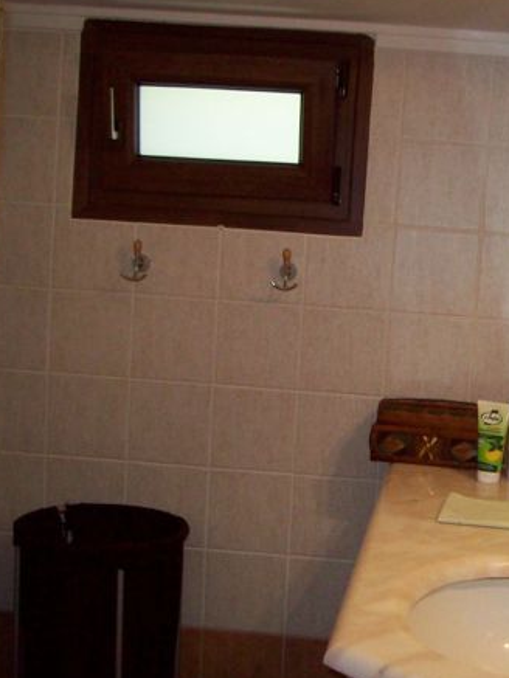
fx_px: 1137
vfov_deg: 33.2
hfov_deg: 24.7
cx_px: 429
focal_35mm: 58
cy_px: 388
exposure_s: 1/64
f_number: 2.7
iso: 200
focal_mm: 6
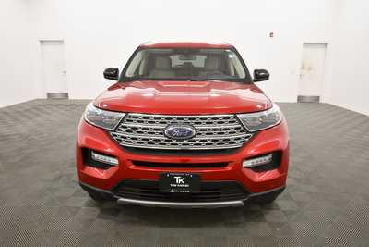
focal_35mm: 27
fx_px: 277
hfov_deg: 67.4
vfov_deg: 48.0
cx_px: 184
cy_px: 124
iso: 1100
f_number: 5.3
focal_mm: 18
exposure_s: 1/125
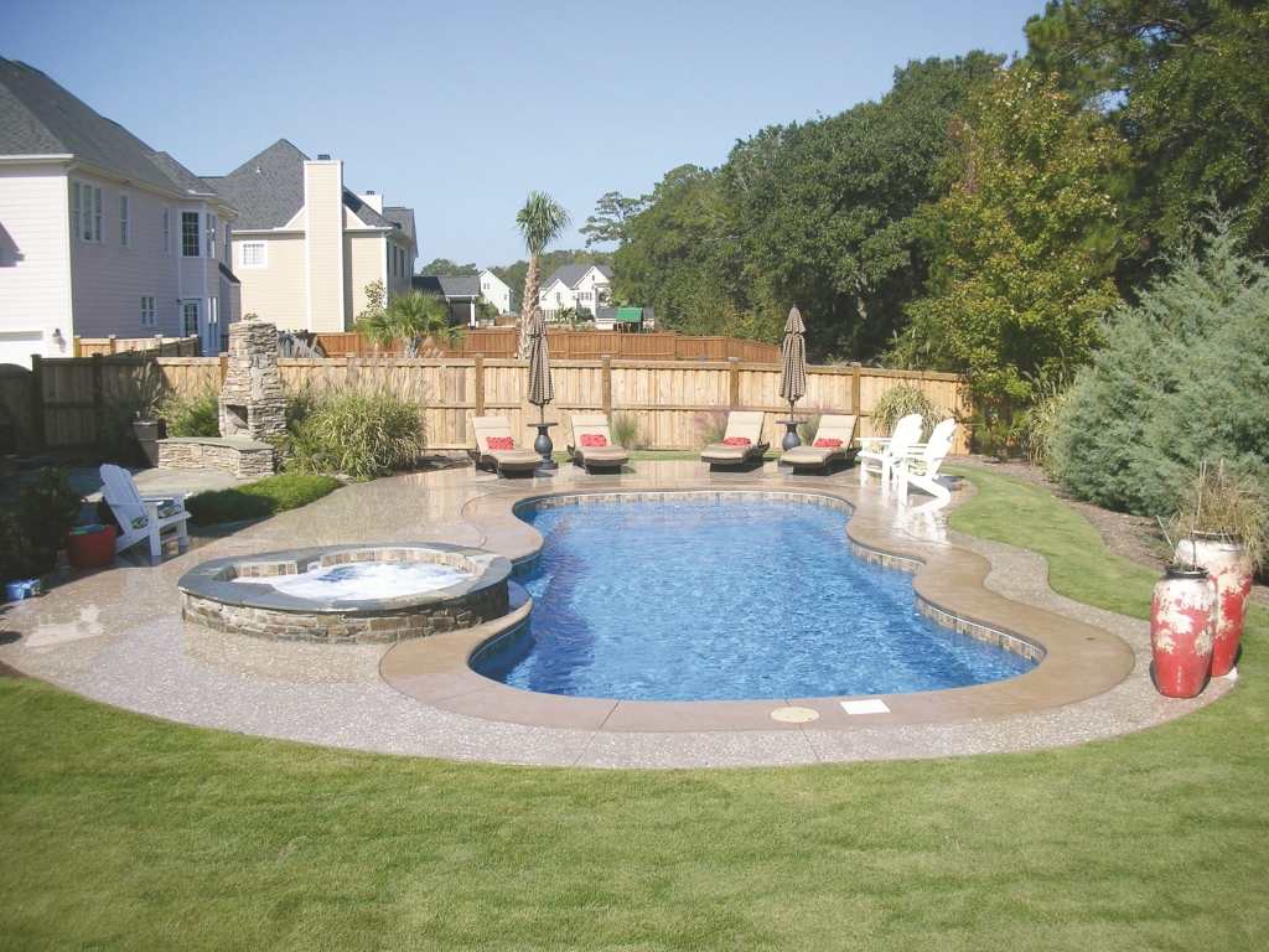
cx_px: 634
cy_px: 476
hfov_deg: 52.6
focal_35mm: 35
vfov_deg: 40.7
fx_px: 1283
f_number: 8.5
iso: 50
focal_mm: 5.8
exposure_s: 1/109
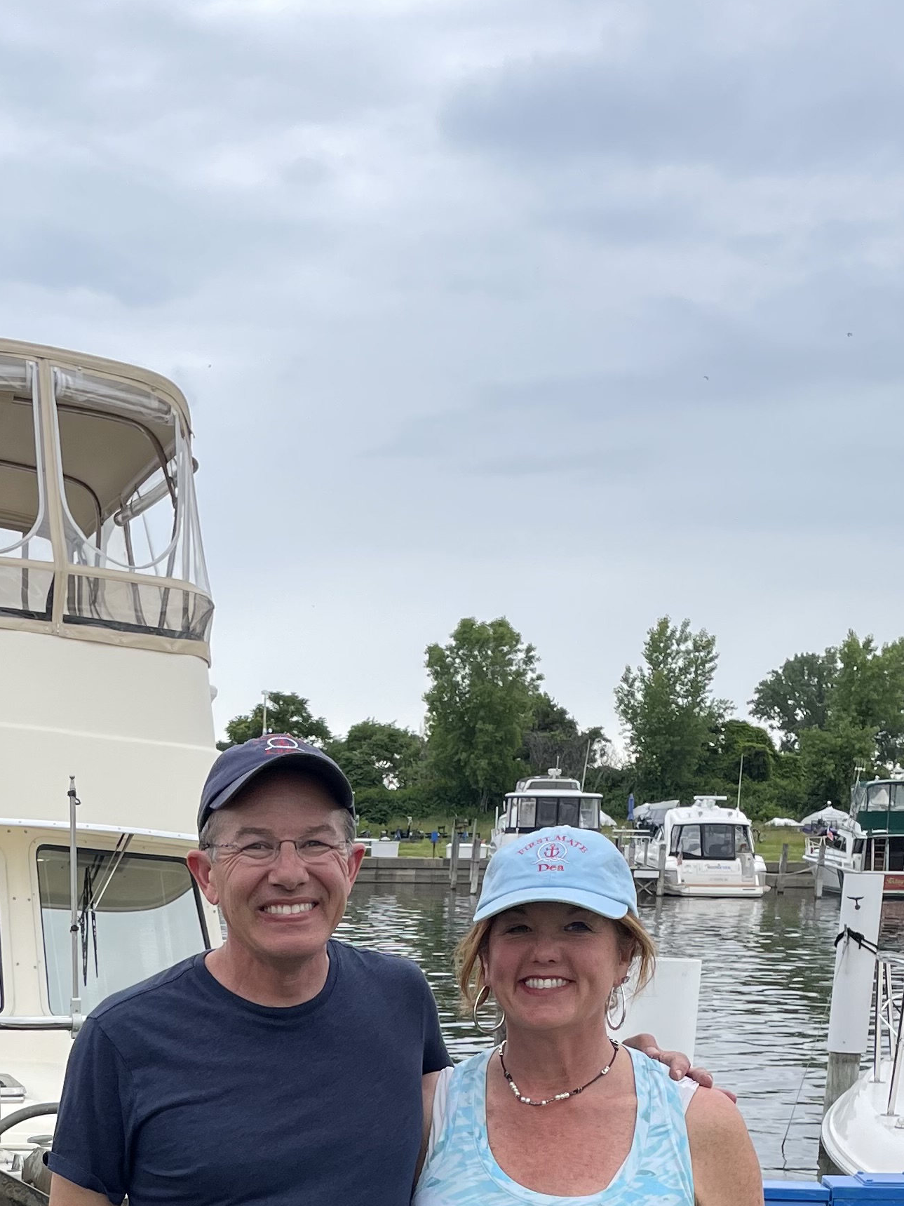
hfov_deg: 23.4
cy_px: 1264
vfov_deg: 29.2
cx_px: 104
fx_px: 2124
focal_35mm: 61
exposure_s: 1/421
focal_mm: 4.2
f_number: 1.6
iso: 32
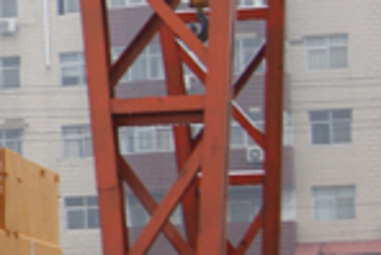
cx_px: -566
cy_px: 113
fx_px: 2574
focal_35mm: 243
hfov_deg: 7.8
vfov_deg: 5.7
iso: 250
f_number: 4.5
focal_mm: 30
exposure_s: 1/60
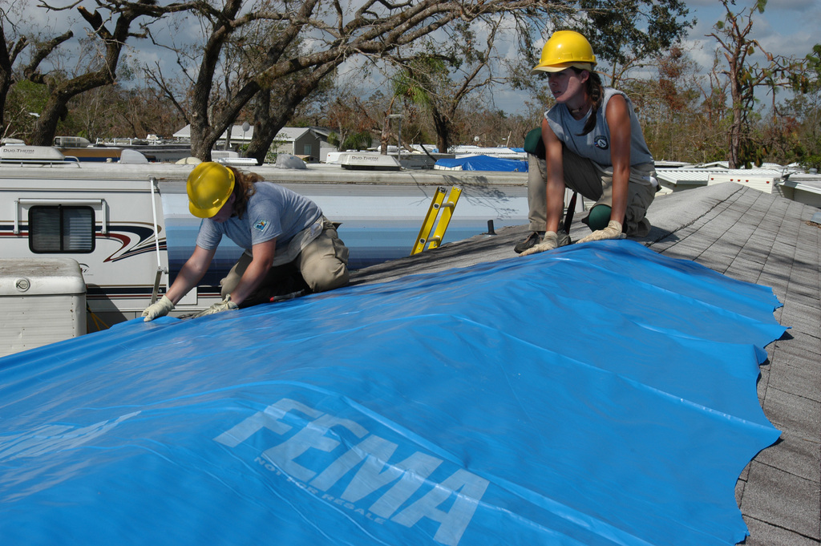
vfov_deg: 28.0
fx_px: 1094
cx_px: 410
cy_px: 273
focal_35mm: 48
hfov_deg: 41.1
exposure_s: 1/500
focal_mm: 32
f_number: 11
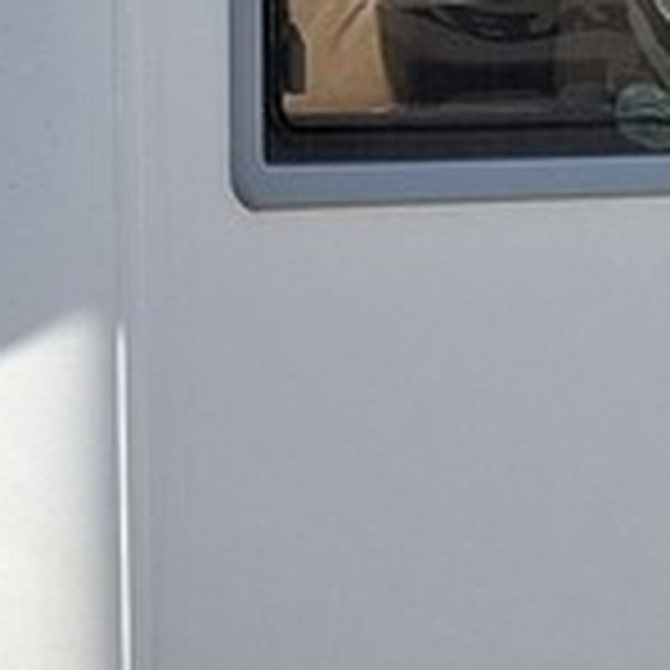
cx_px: -423
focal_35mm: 196
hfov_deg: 8.7
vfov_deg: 8.9
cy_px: 463
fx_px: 4292
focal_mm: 5.54
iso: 50
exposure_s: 1/2584
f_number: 1.8
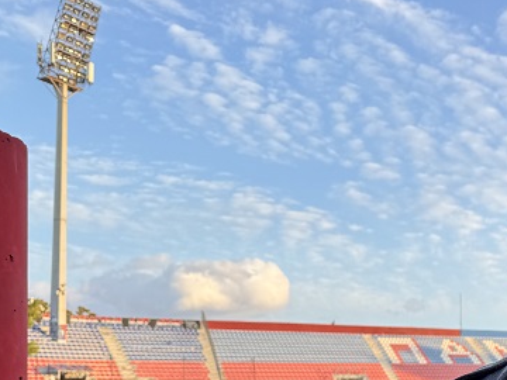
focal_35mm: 60
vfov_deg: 23.4
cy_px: 379
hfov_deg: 28.3
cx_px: 597
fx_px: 879
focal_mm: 6.76
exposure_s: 1/802
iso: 80
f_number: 1.78
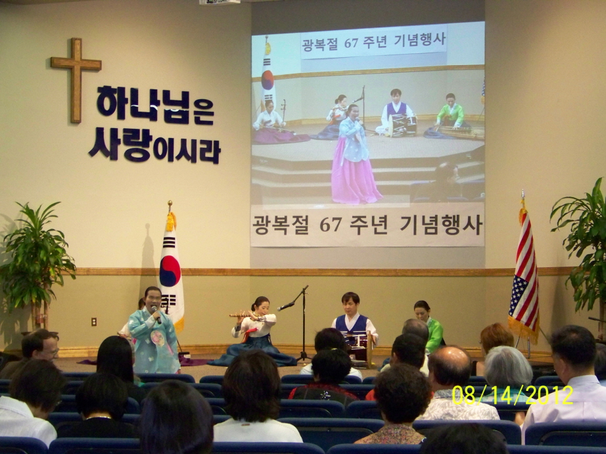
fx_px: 1365
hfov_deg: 25.0
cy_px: 227
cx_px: 303
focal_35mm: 78
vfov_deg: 18.9
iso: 400
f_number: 3.2
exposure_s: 1/40
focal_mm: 13.2
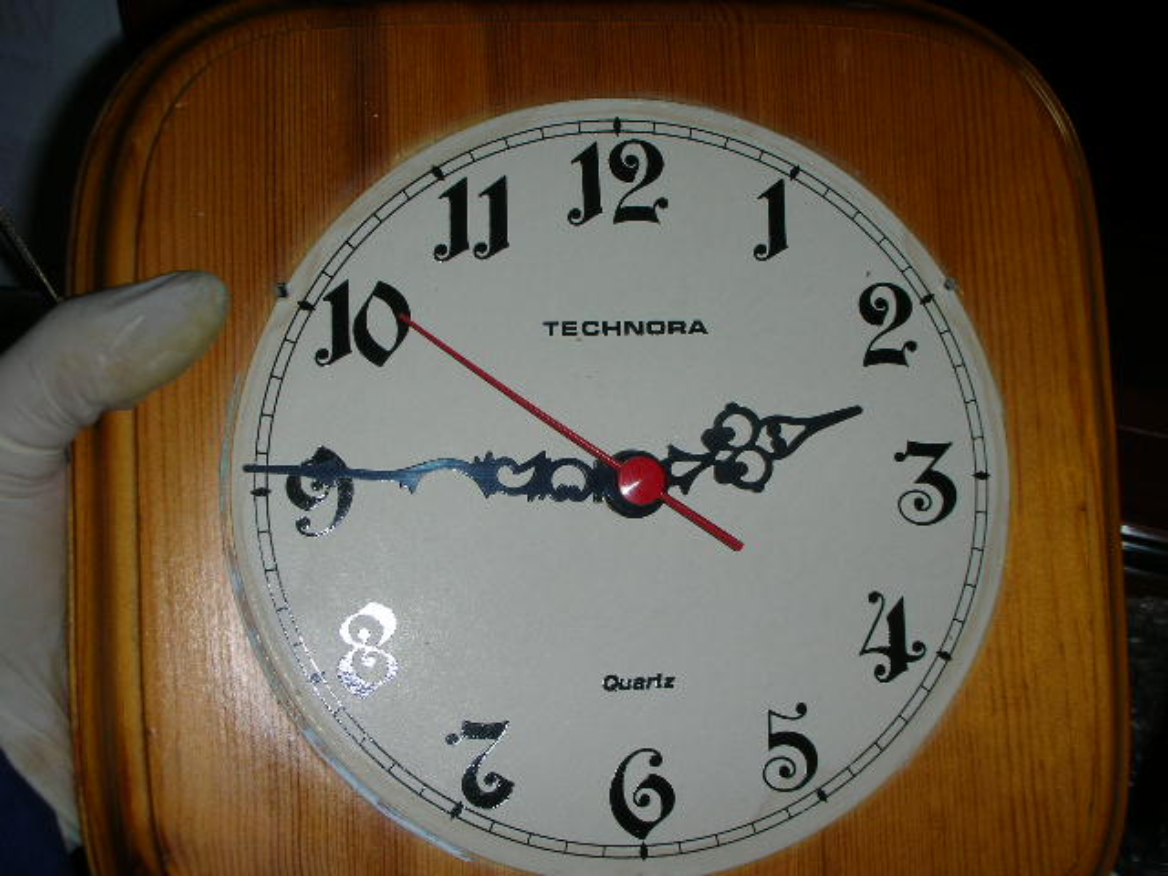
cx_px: 584
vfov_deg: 24.0
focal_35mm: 61
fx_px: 2058
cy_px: 438
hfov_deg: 31.7
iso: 50
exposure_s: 1/120
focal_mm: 10.1
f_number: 4
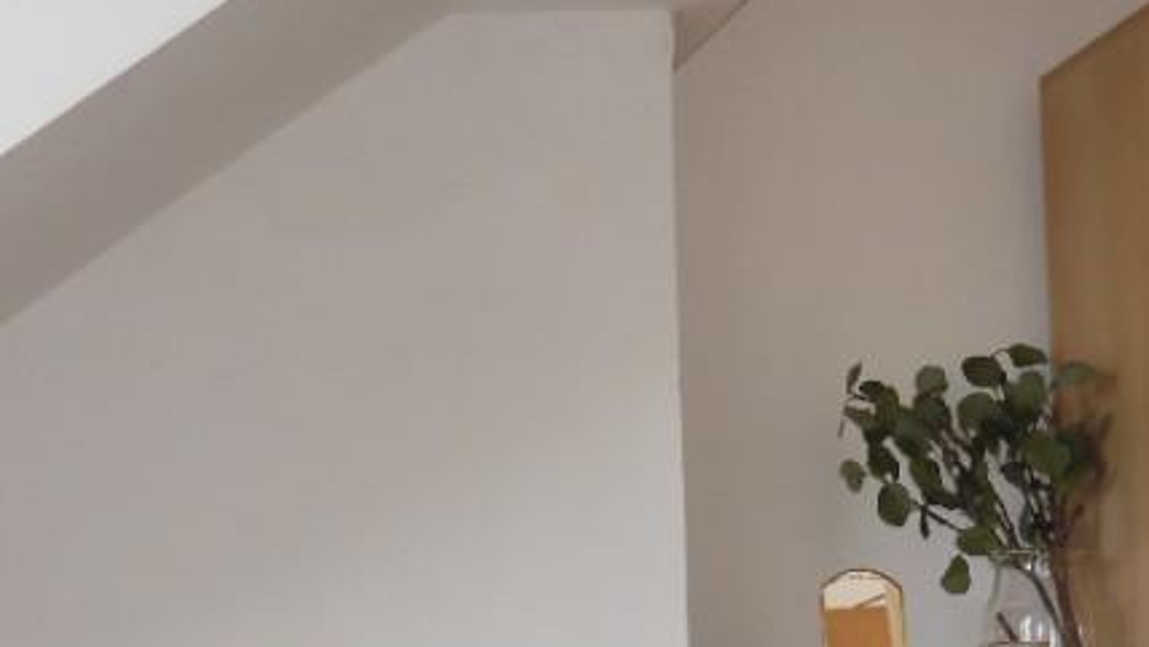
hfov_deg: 28.6
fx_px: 2225
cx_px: 301
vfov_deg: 15.9
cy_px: 764
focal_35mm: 73
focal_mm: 14
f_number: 3.5
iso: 800
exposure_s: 1/125
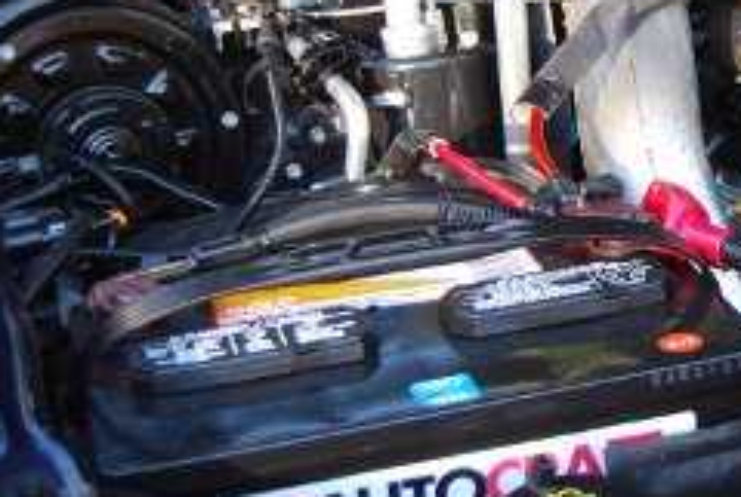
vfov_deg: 14.2
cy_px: 77
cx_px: 784
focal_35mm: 96
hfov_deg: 20.4
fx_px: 1980
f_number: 4
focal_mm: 24
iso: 200
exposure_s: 1/50
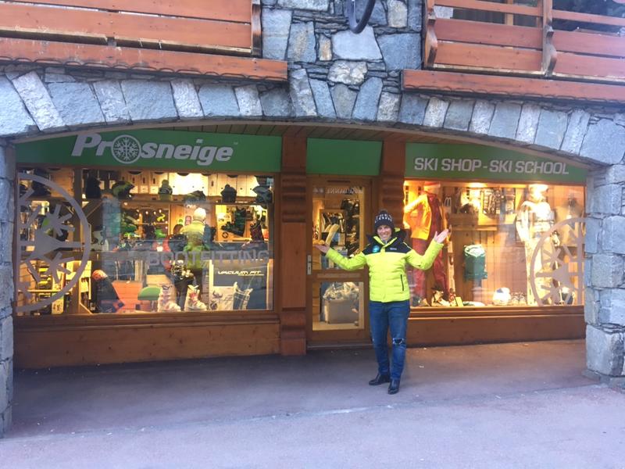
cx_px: 312
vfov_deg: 48.2
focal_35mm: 29
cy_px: 234
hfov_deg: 61.7
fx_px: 524
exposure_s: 1/33
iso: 100
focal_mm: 4.15
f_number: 2.2
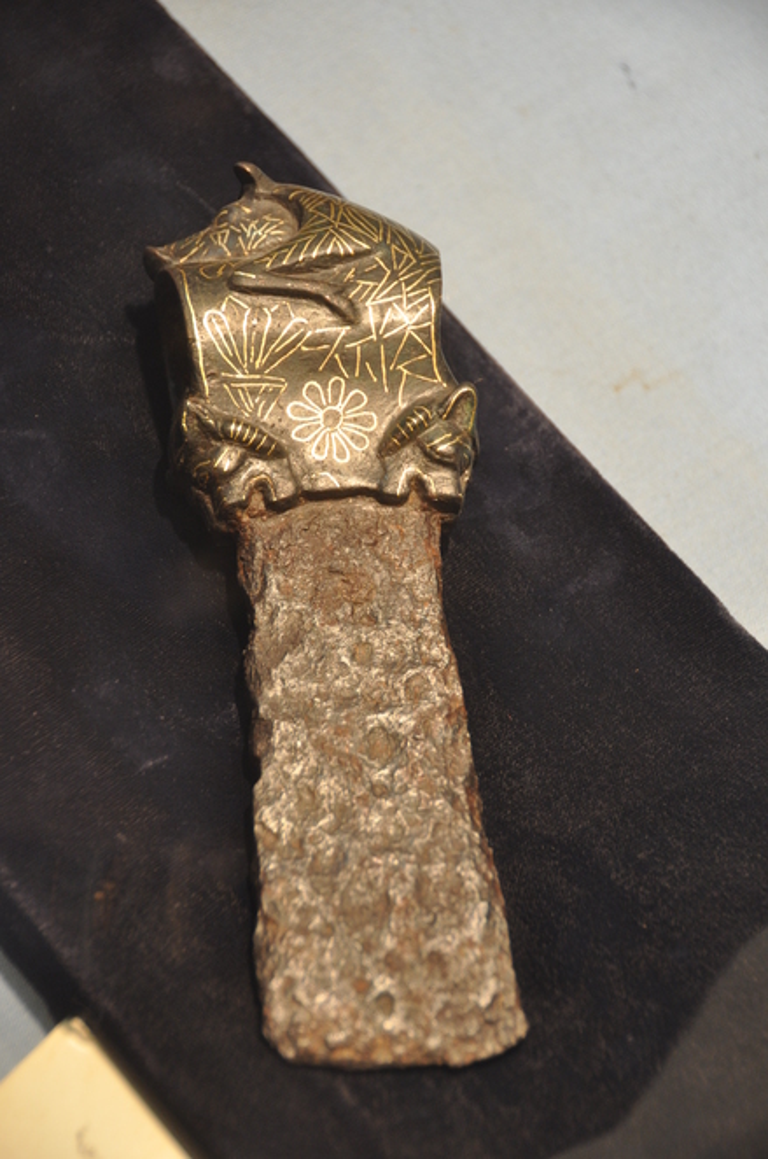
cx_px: 384
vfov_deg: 17.1
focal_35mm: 120
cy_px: 580
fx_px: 3854
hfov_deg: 11.4
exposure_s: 1/20
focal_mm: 80
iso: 500
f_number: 5
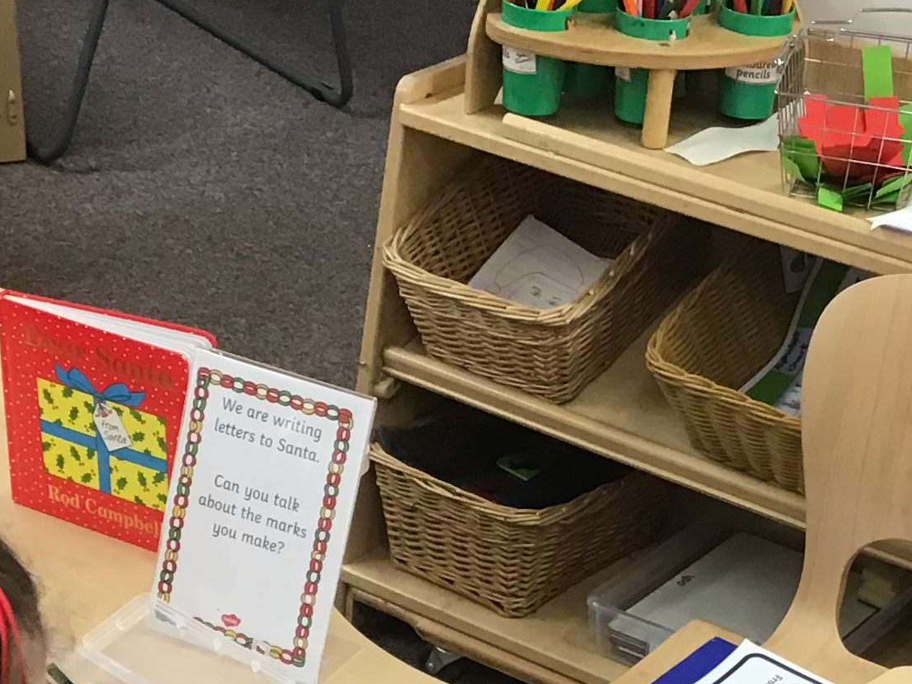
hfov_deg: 21.3
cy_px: 837
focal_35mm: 92
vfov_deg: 15.4
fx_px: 2424
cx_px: 509
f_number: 2.4
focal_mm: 3.3
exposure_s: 1/33
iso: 100
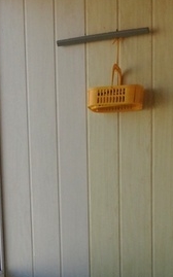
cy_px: 245
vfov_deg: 25.7
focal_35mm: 78
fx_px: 589
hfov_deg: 16.1
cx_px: -28
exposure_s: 1/352
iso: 50
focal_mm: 4.13
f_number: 2.4
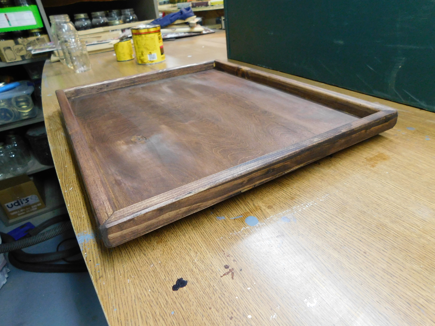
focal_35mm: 23
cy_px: 163
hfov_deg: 73.9
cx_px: 218
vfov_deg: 58.9
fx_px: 289
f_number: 3
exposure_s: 1/25
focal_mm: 4
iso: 400
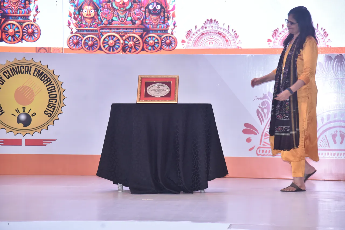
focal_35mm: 120
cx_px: 172
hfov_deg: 17.1
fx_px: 1150
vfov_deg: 11.4
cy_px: 115
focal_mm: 120
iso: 1000
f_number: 4.5
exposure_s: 1/125
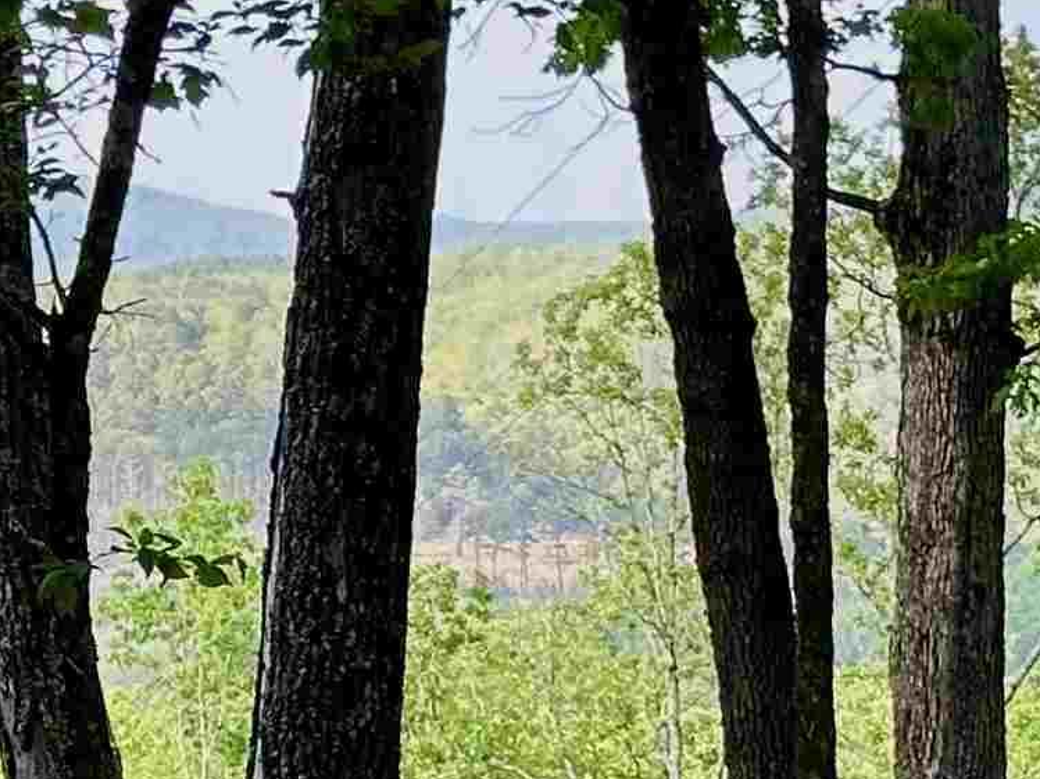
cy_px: 254
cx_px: -957
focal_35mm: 197
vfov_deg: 7.5
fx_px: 5916
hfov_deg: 9.5
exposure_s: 1/398
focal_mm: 6.86
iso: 64
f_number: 1.78
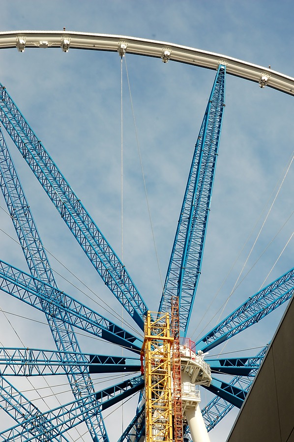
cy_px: 221
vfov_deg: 19.5
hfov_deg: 13.0
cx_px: 147
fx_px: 1289
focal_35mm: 105
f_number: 16
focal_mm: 70
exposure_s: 1/125
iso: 200
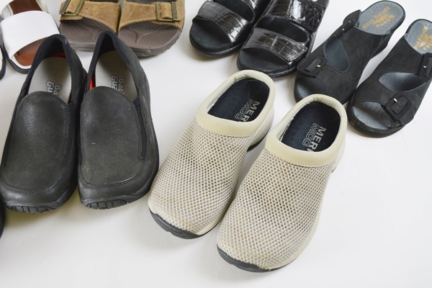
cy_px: 144
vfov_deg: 34.2
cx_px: 216
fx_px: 468
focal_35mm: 39
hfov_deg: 49.6
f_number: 5
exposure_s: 1/100
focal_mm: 26
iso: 400
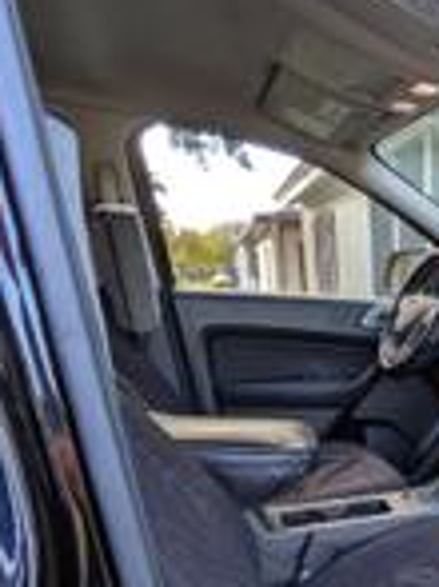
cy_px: 415
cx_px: 551
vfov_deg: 50.0
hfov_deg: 31.7
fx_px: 610
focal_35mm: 36
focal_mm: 1.83
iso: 52
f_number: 2.2
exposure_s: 1/100
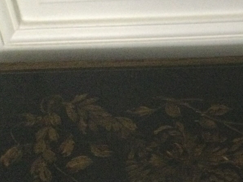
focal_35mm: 85
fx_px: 597
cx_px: 212
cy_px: 214
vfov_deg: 16.7
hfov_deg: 22.5
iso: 800
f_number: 2.4
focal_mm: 3.3
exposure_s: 1/17
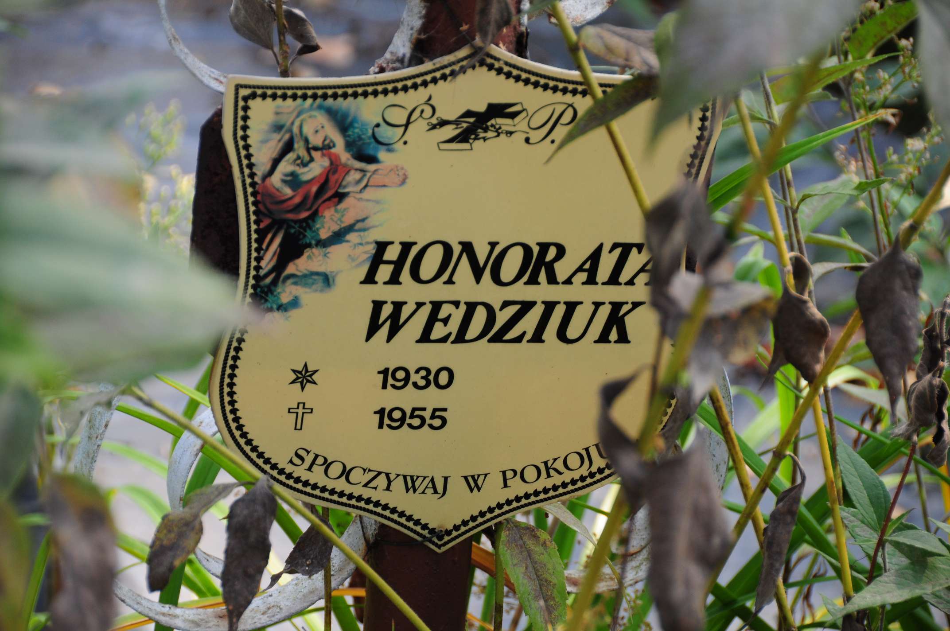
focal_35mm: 180
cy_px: 316
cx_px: 475
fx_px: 4744
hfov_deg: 11.4
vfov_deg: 7.6
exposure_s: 1/160
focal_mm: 120
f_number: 5.3
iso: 250
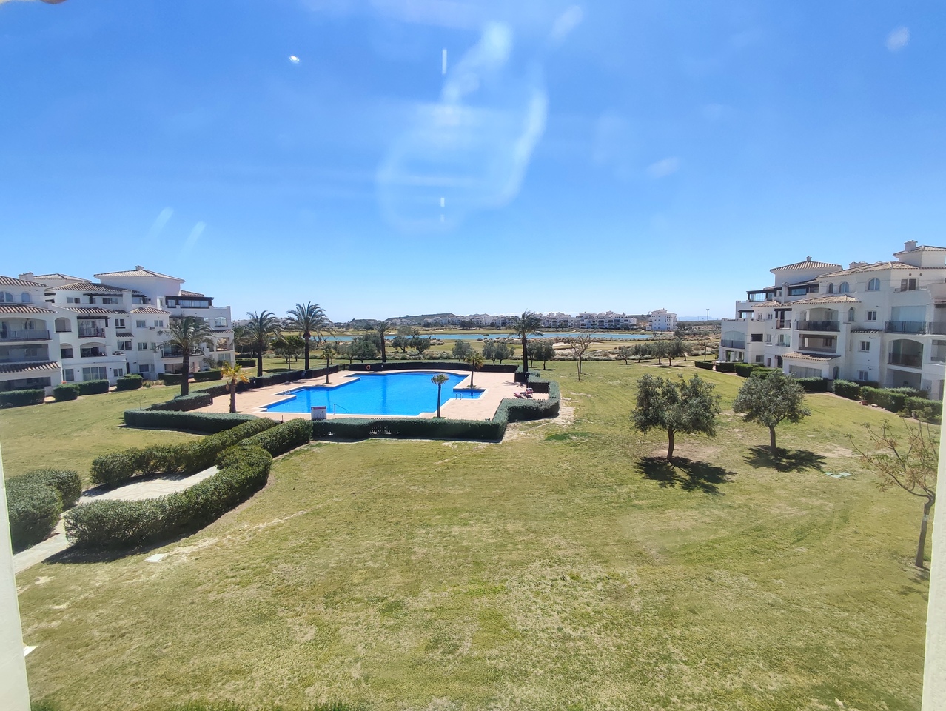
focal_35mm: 16
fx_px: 438
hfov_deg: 94.5
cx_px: 473
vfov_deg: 78.2
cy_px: 356
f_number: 2.2
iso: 50
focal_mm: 1.65
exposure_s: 1/1156
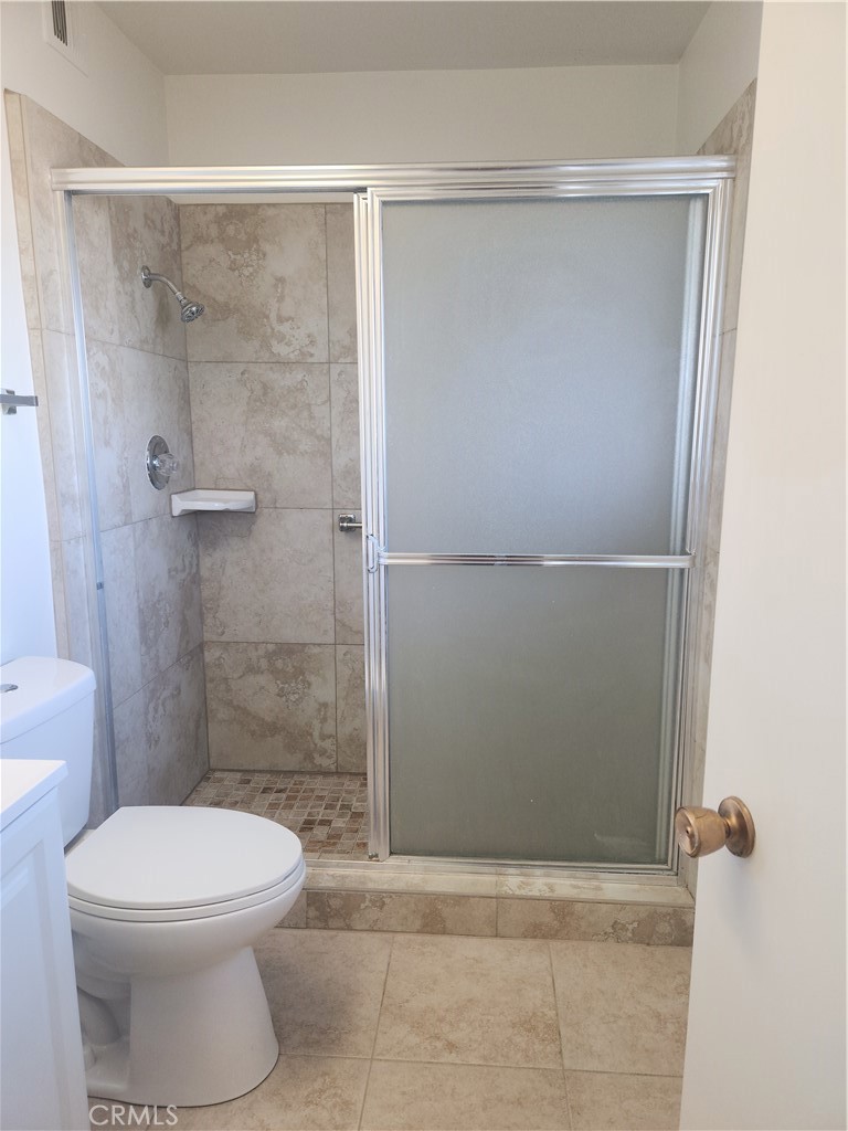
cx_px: 424
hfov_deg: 58.9
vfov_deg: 73.9
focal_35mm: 23
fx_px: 751
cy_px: 566
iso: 64
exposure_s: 1/60
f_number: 1.8
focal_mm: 5.4
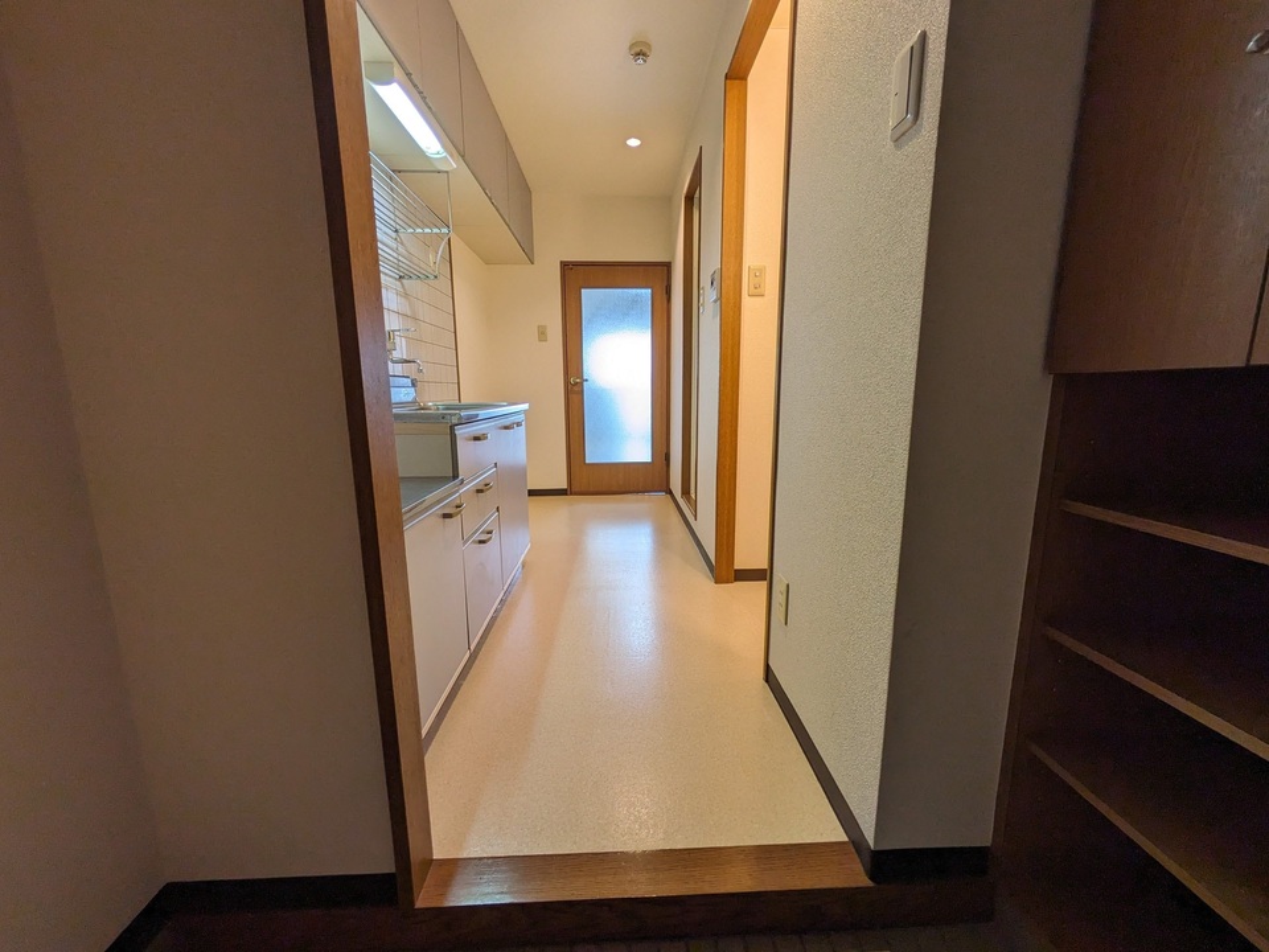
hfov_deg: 102.1
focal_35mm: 14
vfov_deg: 85.7
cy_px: 476
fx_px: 513
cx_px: 634
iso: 79
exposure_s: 1/40
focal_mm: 1.83
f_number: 2.2
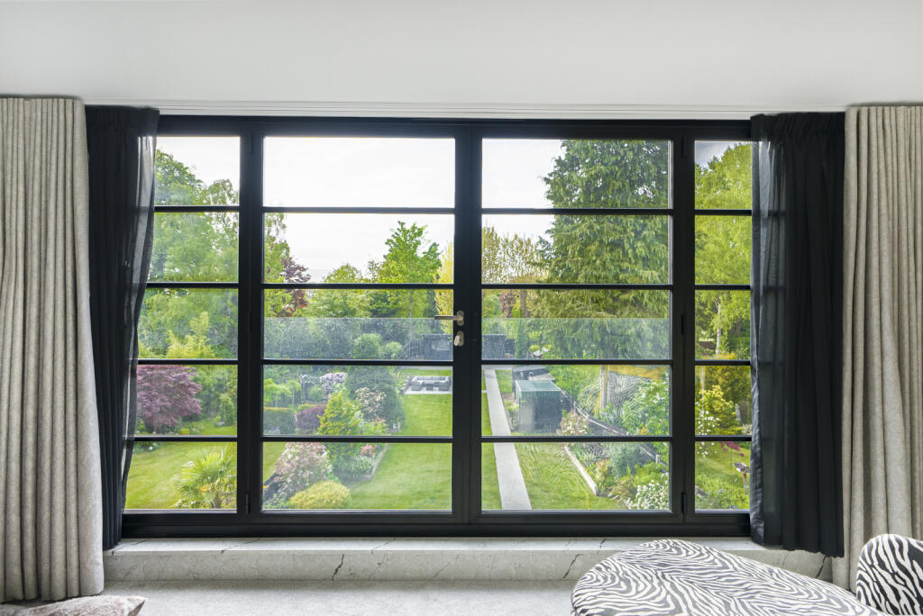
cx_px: 462
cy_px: 308
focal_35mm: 19
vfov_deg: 64.6
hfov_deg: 86.9
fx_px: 487
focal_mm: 19
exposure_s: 1/160
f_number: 6.3
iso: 800
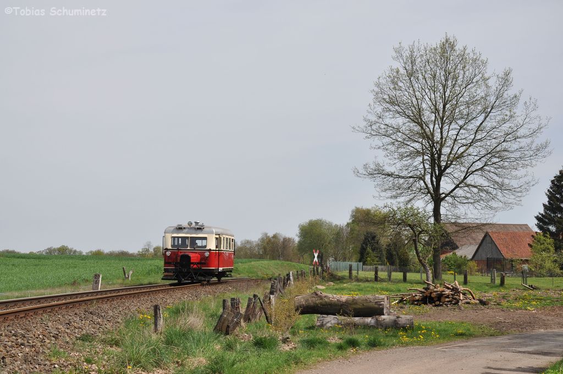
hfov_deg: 27.0
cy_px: 187
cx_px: 282
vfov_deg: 18.1
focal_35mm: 75
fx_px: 1171
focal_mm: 50
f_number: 9
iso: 200
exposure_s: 1/500
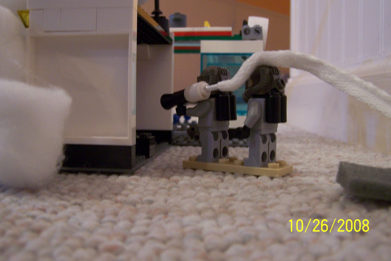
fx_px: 434
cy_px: 114
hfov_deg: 48.5
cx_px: 194
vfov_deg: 33.4
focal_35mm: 40
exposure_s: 1/8
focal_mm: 6.3
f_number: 2.8
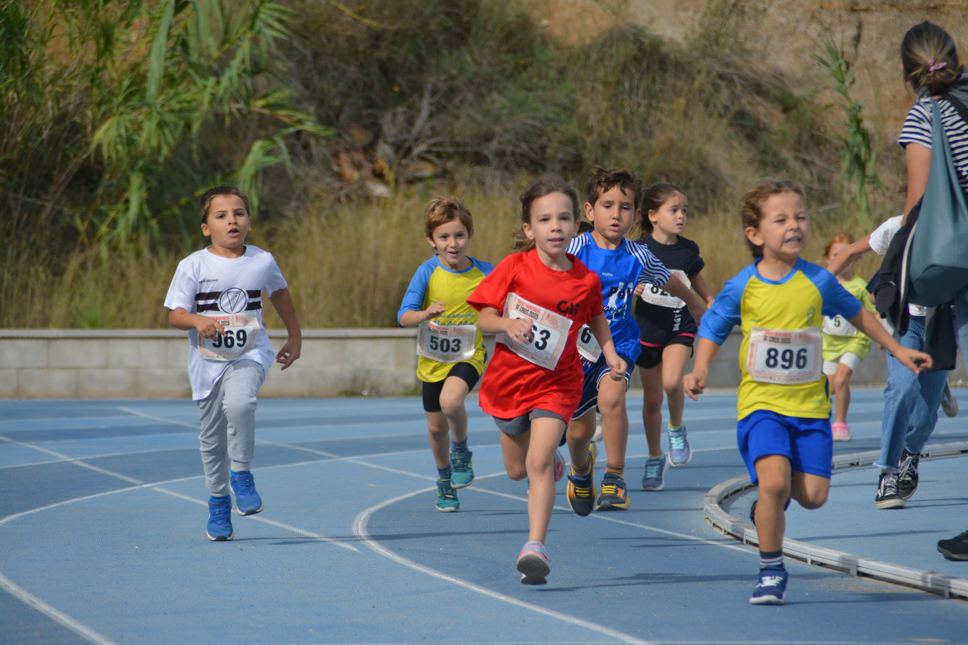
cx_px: 484
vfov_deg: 4.6
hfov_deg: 6.8
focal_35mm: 301
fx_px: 8094
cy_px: 322
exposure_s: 1/1600
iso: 400
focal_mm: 200
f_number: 6.3
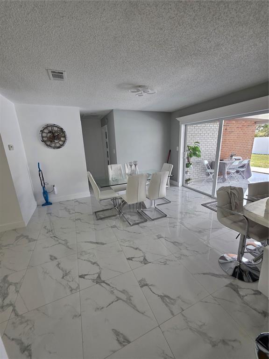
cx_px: 134
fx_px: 135
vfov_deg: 106.2
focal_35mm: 13
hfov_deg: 89.9
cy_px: 180
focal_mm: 2.2
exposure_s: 1/120
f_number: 1.9
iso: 80
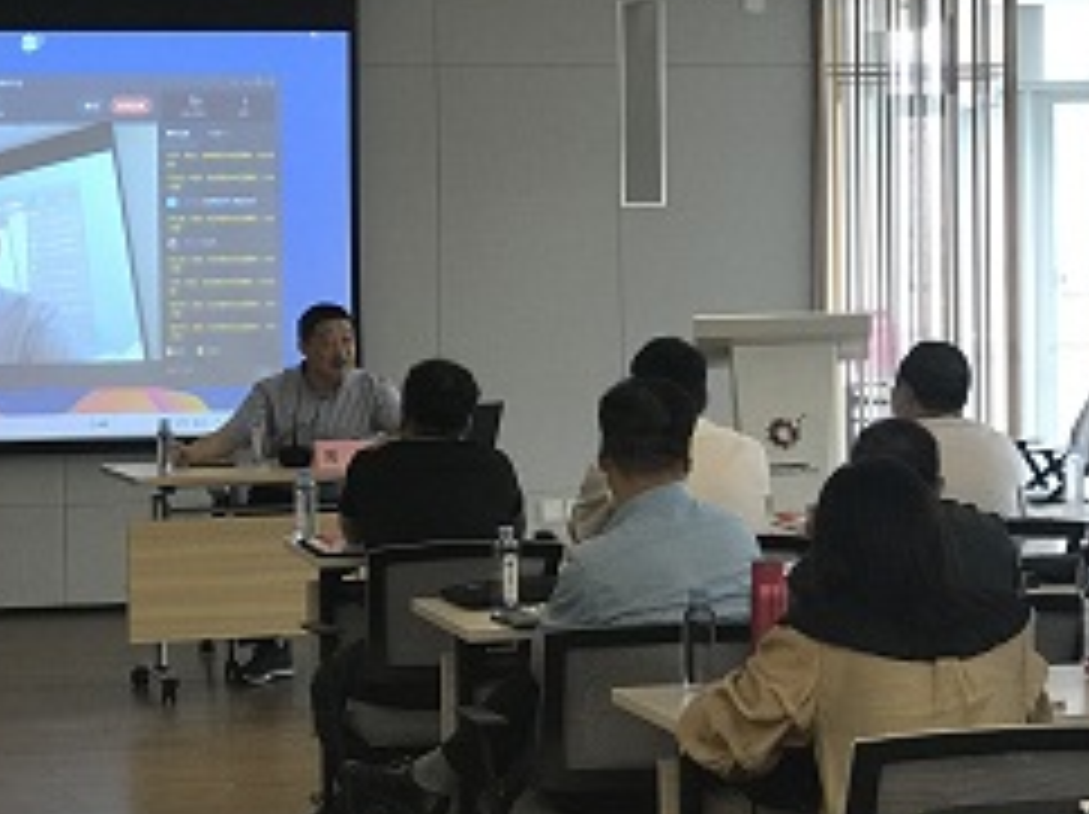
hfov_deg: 18.5
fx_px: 3331
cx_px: 369
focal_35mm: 106
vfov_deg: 13.9
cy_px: 263
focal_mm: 6.6
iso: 100
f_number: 2.8
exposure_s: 1/50
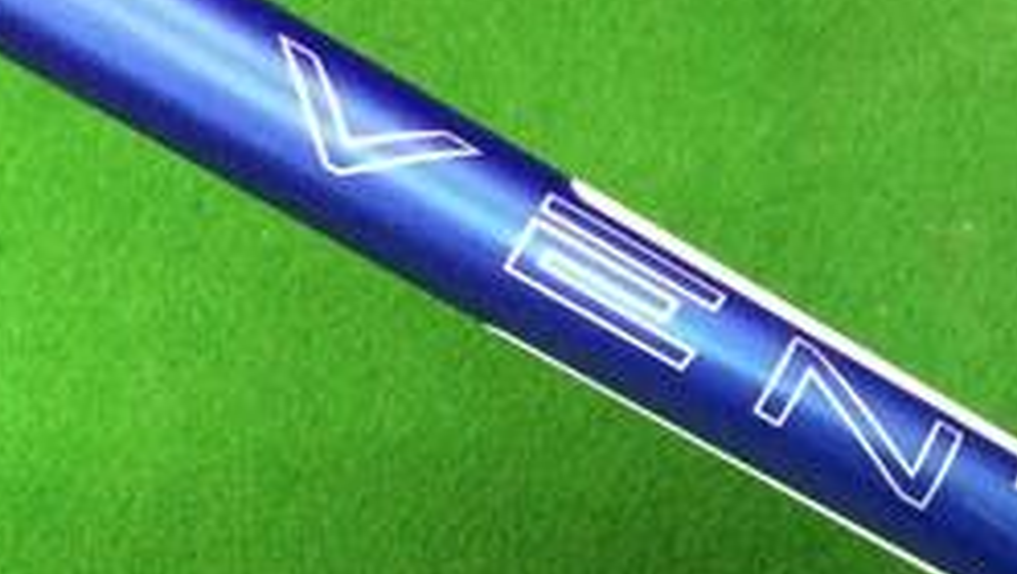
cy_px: 492
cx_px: 1181
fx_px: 2348
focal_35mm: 87
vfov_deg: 13.8
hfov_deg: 22.7
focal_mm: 3.3
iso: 200
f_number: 2.4
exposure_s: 1/24
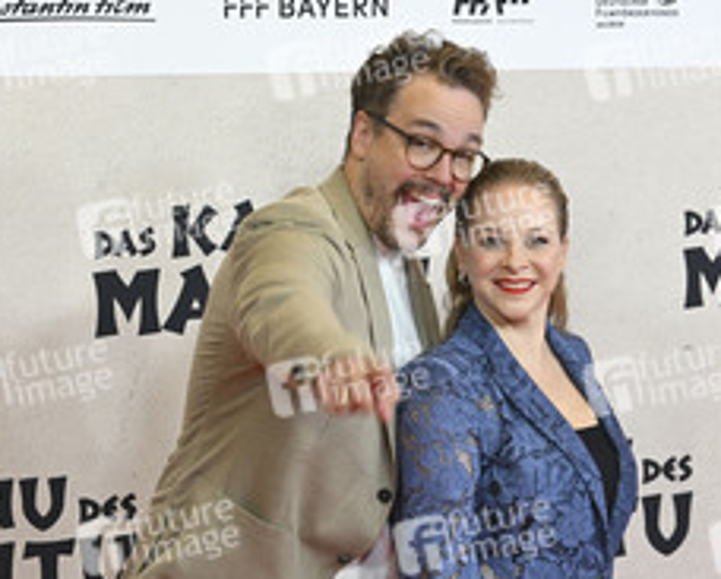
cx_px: 391
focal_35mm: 139
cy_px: 459
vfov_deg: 11.1
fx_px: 2970
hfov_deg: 13.8
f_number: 5.6
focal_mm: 75
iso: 800
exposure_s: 1/160
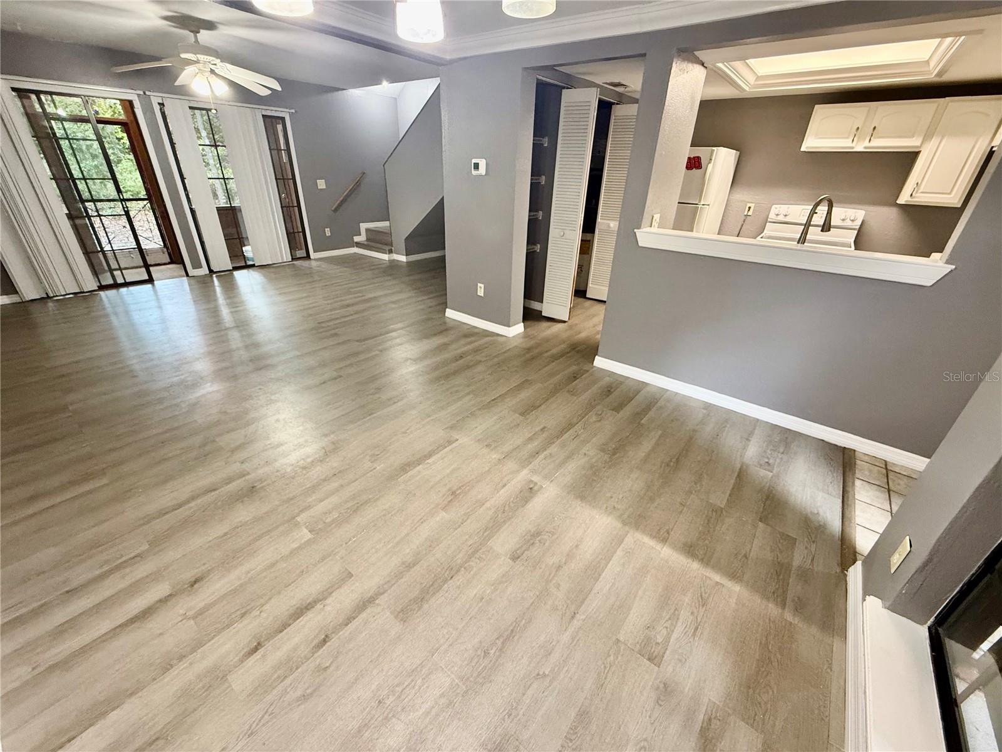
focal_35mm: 14
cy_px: 376
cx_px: 501
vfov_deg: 85.7
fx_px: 405
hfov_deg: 102.1
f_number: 2.2
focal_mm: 2.22
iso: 400
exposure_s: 1/60
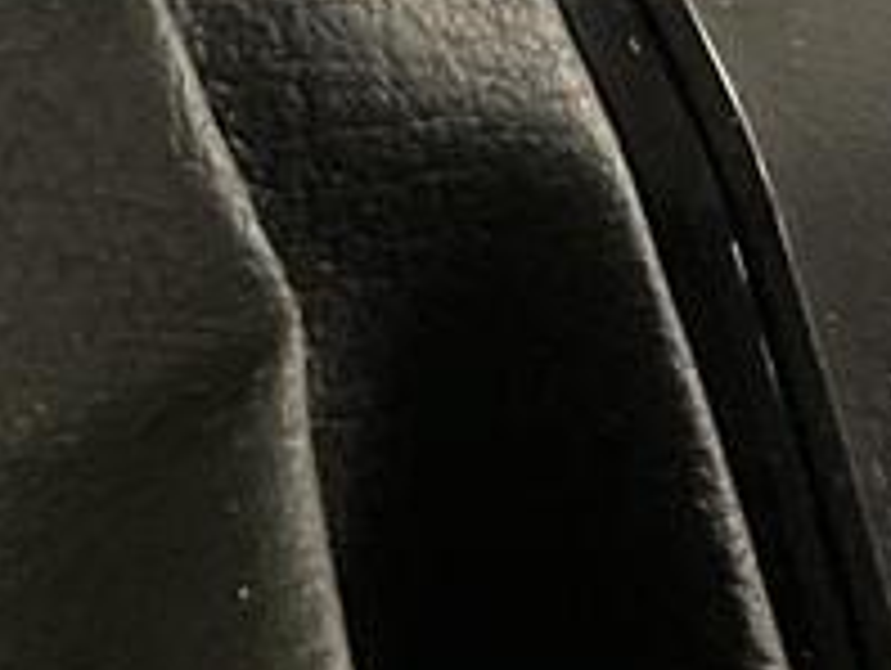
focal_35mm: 189
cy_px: -1304
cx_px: -86
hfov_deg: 10.3
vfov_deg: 7.1
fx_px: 4871
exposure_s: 1/20
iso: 1000
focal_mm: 4.2
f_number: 1.6
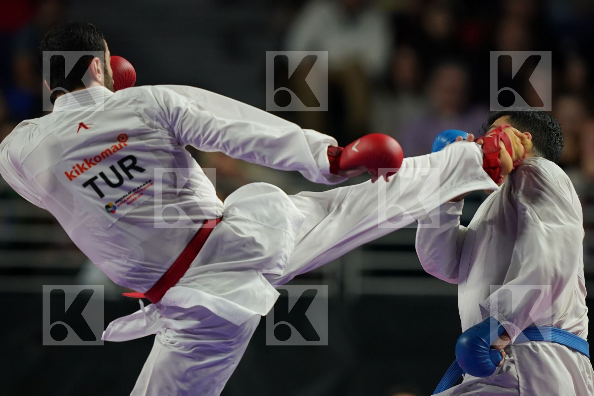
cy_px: 198
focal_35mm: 600
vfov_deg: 2.3
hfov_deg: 3.4
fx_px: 9899
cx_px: 297
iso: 1600
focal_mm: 400
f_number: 2.8
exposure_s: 1/1000
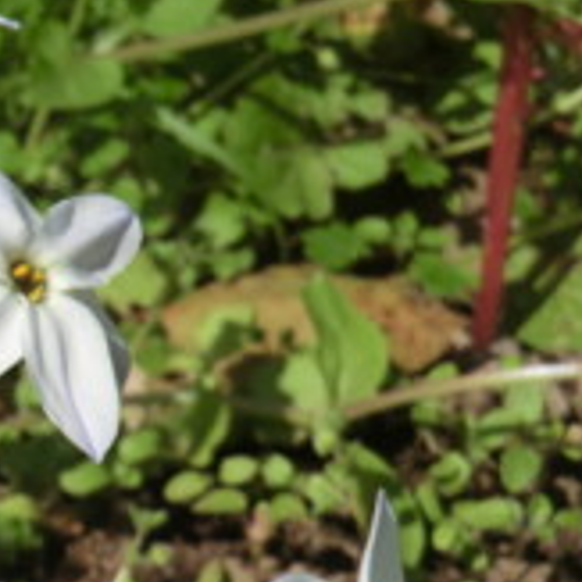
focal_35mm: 159
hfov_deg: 10.7
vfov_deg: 11.0
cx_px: -211
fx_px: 3024
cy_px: 325
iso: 80
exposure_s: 1/640
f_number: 4.4
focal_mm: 11.6
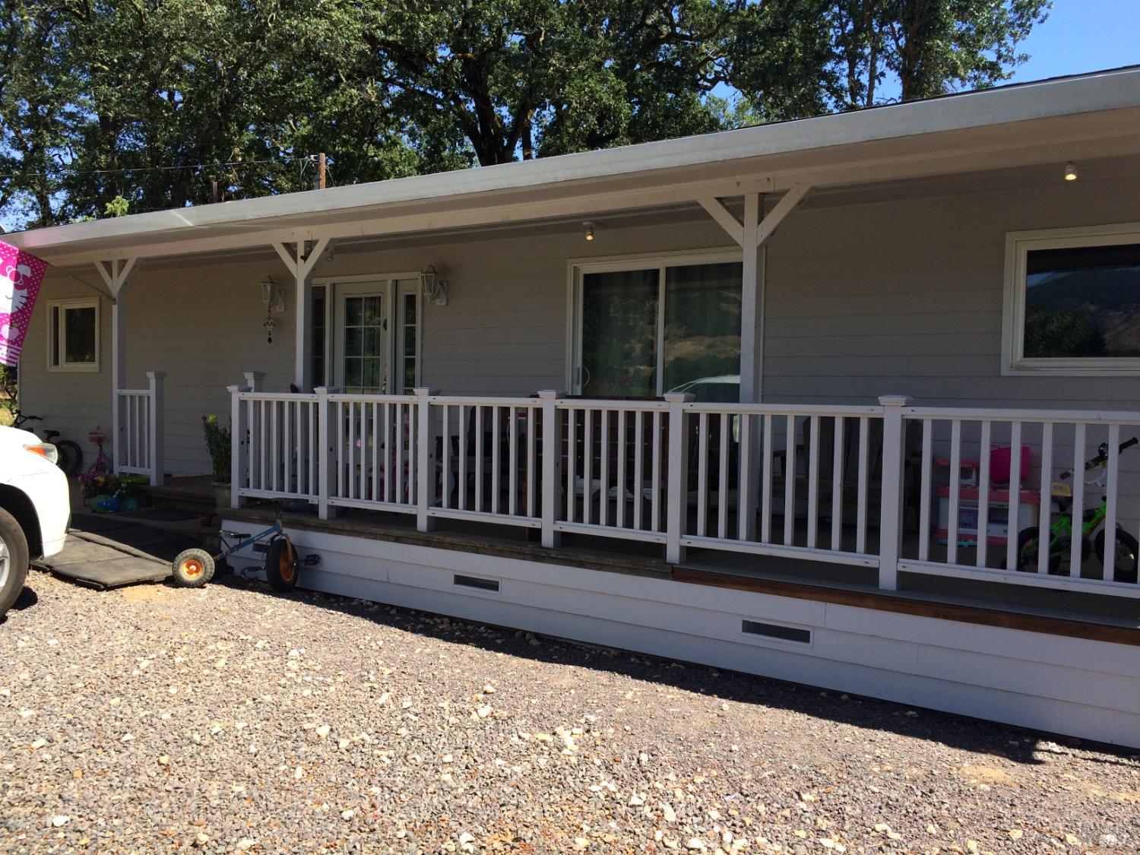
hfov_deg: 61.7
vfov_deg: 48.2
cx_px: 570
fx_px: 955
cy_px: 428
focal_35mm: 29
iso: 32
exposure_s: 1/977
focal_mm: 4.15
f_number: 2.2
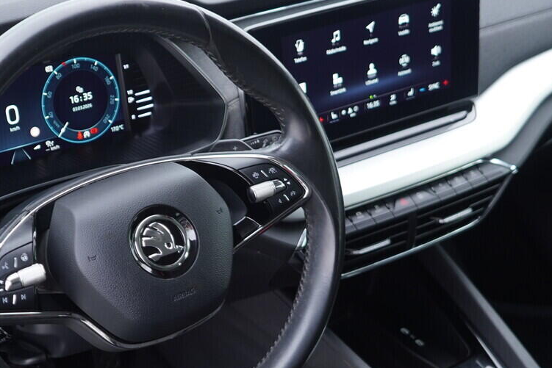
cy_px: 284
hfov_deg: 29.2
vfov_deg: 19.6
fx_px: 1058
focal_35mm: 69
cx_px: 233
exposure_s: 1/40
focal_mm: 24
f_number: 2.8
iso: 250
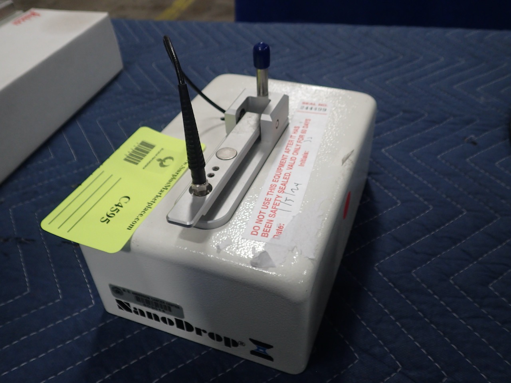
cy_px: 192
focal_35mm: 30
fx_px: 443
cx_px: 256
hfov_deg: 60.0
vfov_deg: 46.8
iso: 200
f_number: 2.3
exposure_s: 1/40
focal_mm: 5.5
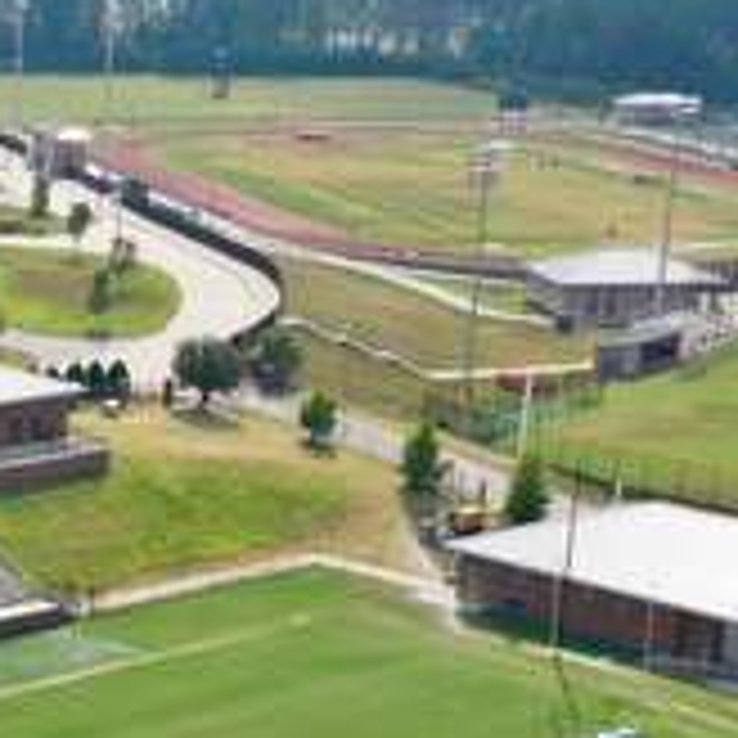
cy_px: 1008
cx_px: -162
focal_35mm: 109
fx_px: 2629
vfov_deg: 15.1
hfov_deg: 15.4
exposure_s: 1/400
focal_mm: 10.26
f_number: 5.6
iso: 100
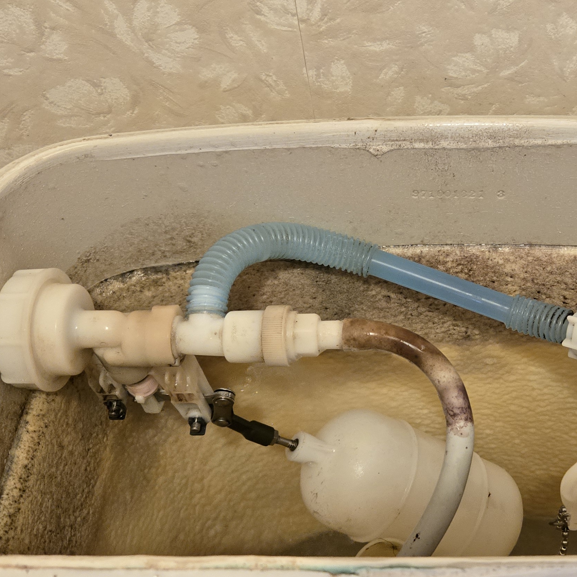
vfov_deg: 34.7
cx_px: 455
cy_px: 268
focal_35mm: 49
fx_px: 924
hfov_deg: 33.7
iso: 800
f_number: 1.8
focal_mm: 5.4
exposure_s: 1/100
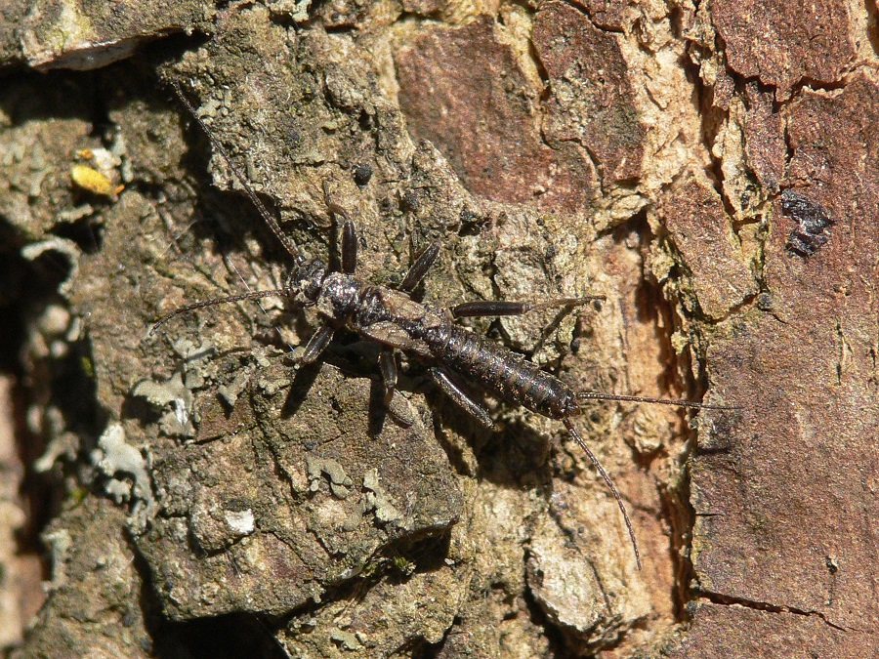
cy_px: 330
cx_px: 440
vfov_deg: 3.8
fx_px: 10005
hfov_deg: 5.0
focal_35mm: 394
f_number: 6.3
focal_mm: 83.2
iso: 100
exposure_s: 1/320
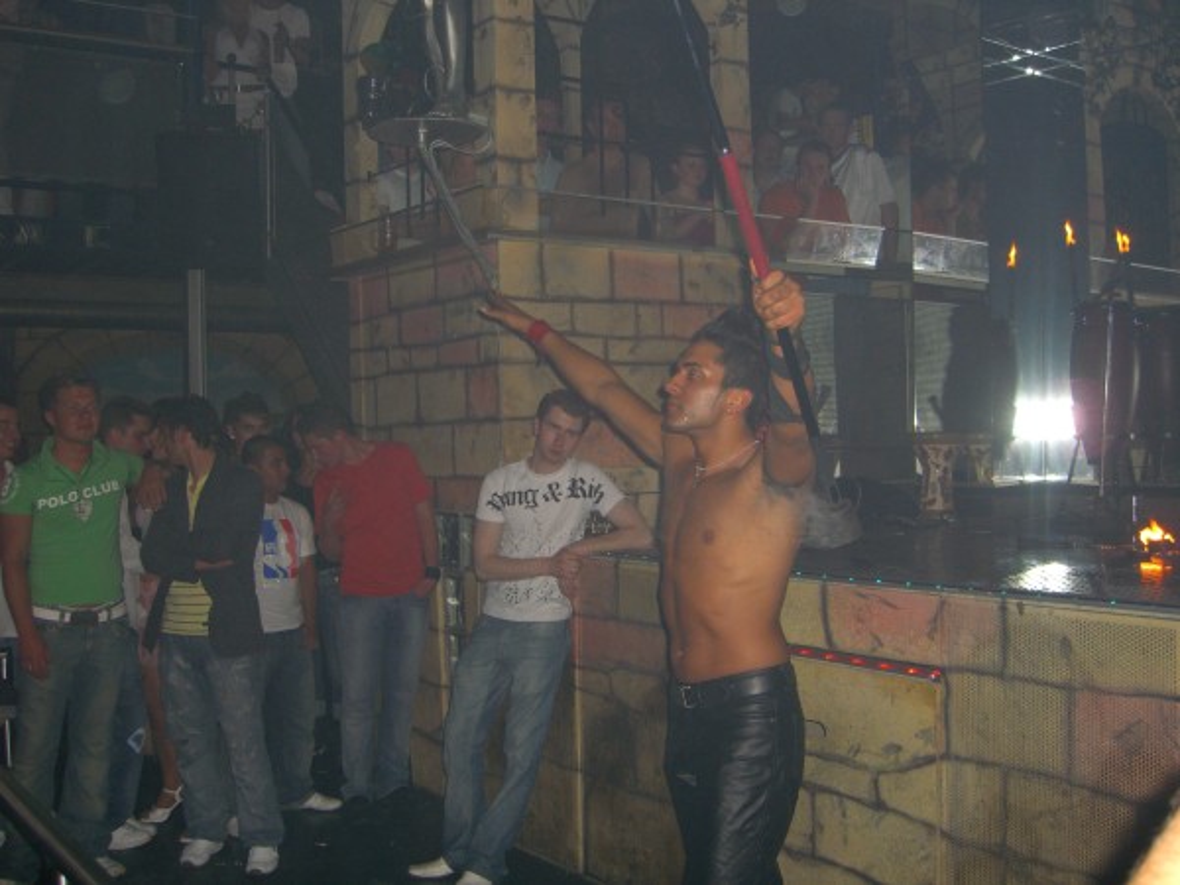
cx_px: 590
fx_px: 1295
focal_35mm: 38
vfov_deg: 37.7
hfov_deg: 49.0
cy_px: 442
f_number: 2.8
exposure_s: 1/60
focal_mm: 7.9
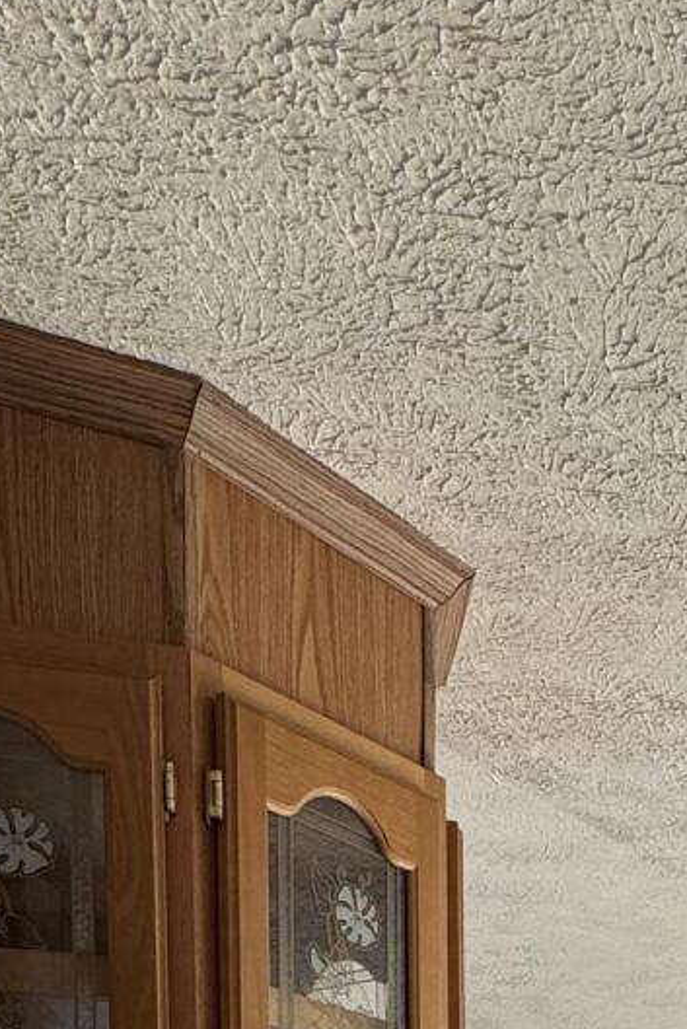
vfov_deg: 26.8
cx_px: 782
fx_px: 1573
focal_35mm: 55
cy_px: 1515
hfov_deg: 23.0
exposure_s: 1/190
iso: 40
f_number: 2.2
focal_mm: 2.22
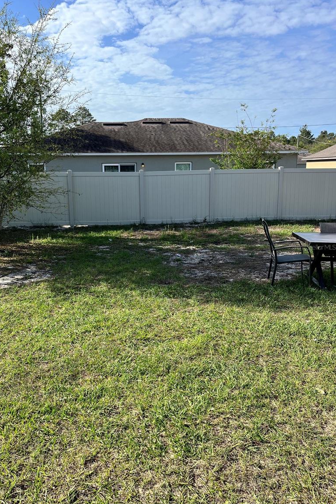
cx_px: 142
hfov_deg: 46.3
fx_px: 392
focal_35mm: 28
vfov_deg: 65.5
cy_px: 247
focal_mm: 5.1
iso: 50
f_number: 1.6
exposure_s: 1/2309
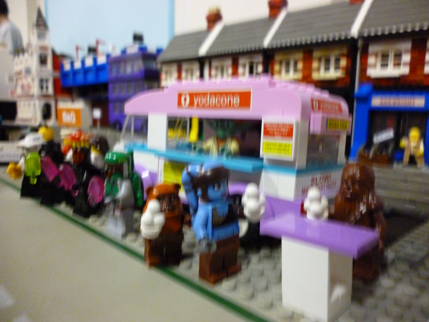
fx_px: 347
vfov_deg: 49.7
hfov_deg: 63.4
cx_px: 214
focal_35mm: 28
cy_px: 161
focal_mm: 5
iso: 800
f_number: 3.1
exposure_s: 1/30
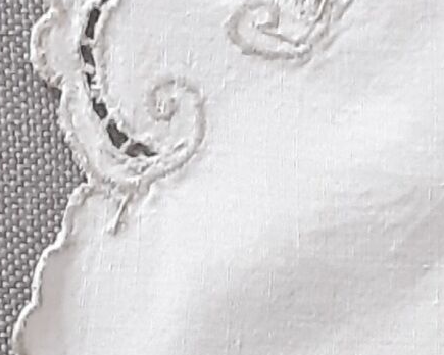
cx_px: 209
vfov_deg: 6.9
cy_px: 152
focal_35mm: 224
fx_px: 2944
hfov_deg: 8.6
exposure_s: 1/33
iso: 200
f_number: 1.7
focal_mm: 3.93
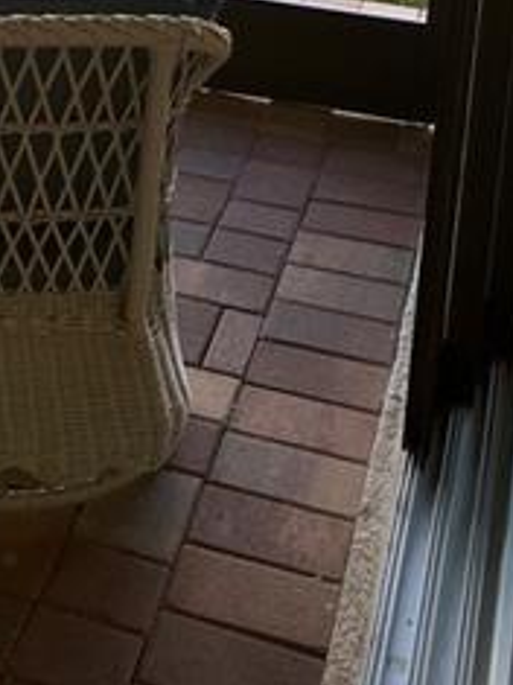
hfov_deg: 16.3
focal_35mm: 85
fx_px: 1681
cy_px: -152
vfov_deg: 21.3
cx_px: -169
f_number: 1.6
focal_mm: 5.1
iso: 40
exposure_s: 1/198
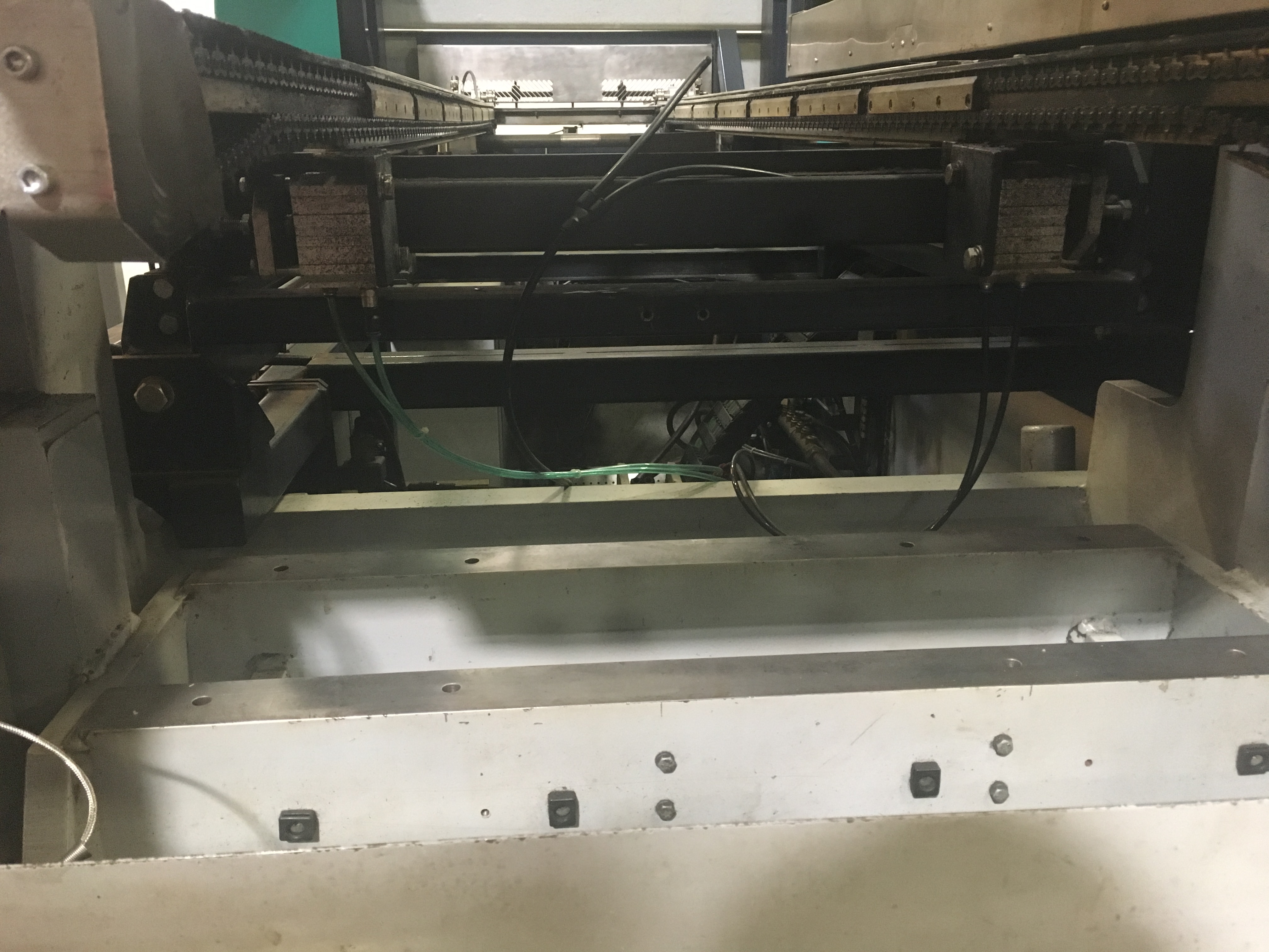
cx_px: 634
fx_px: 1063
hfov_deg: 61.7
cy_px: 476
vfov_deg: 48.2
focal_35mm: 29
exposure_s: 1/15
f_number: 2.2
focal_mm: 4.15
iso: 200
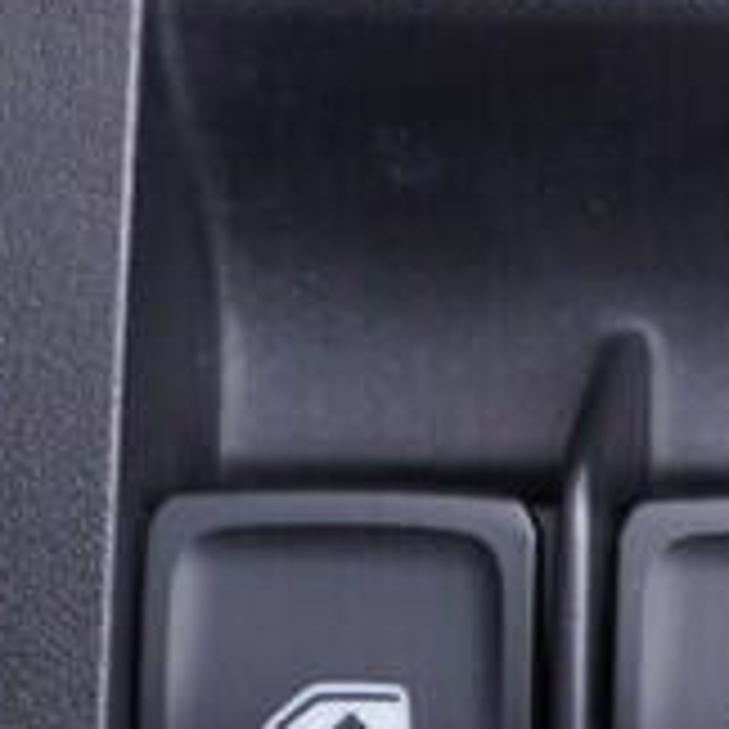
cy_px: -70
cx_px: 1012
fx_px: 4622
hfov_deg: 8.8
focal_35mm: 194
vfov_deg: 8.9
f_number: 2.8
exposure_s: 1/40
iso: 200
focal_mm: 24
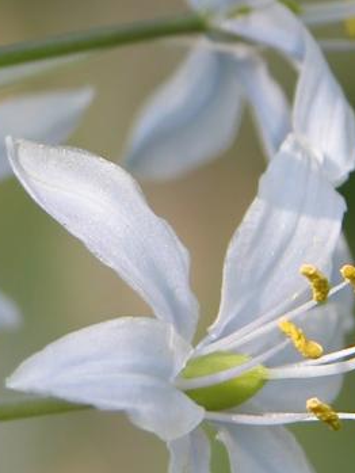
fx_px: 8076
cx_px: -171
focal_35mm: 591
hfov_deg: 2.5
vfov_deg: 3.4
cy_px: -3
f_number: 3.9
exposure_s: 1/68.6
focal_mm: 41.1
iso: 100
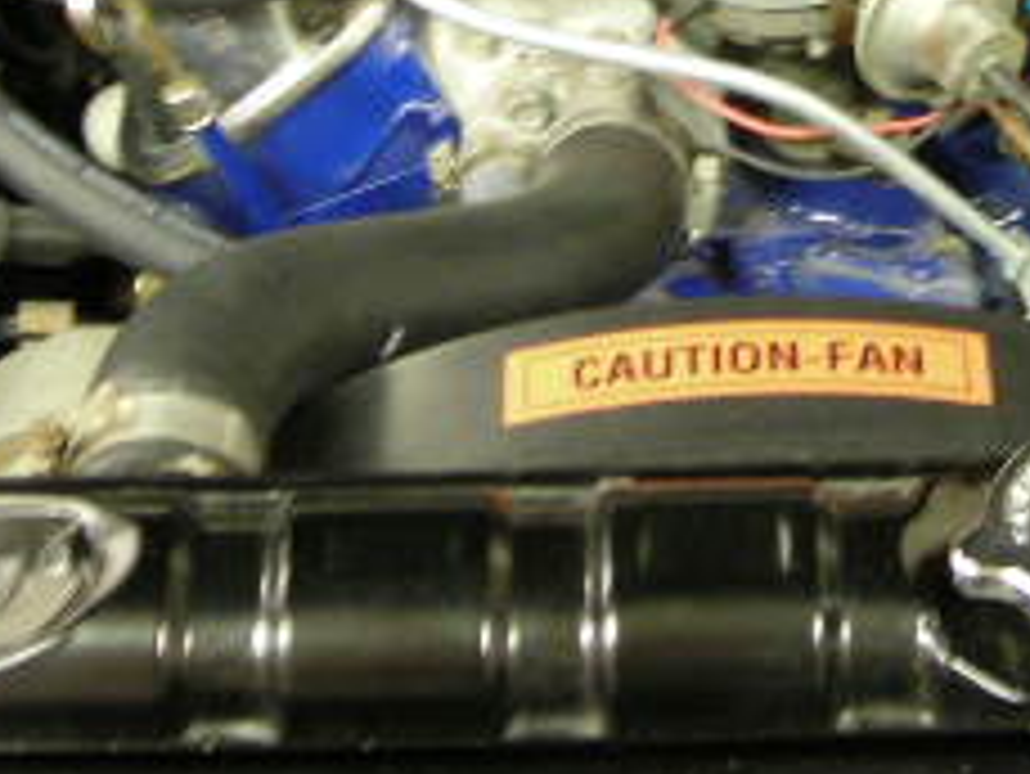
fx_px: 3156
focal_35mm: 106
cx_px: 729
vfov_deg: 13.7
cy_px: -99
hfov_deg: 18.5
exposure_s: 1/2.2
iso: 200
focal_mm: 6.3
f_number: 3.2
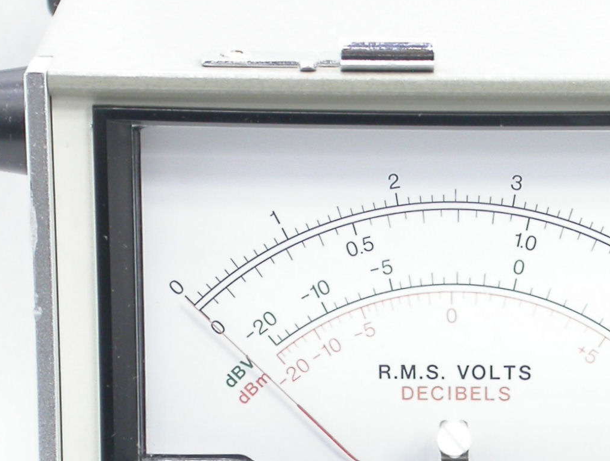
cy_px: 476
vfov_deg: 4.3
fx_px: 6058
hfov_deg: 5.7
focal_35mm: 343
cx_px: 624
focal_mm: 32
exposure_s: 1/13.7
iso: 100
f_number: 5.1
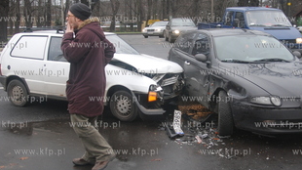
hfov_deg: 44.0
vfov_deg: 25.6
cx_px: 167
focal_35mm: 47
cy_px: 86
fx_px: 374
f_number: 4.5
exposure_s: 1/125
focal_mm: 23
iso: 400
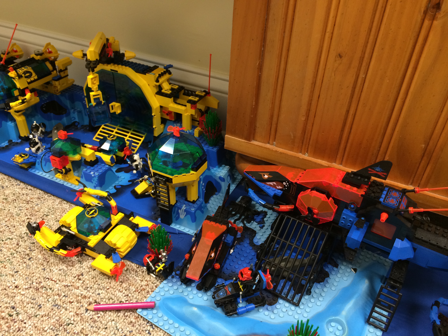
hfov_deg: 60.0
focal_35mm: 30
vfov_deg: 46.8
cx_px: 224
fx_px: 388
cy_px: 168
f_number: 2.2
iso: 160
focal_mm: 4.12
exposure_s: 1/30
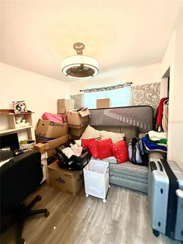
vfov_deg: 102.1
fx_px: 99
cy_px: 122
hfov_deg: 85.7
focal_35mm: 14
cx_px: 92
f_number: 2.2
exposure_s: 1/60
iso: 500
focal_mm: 2.22
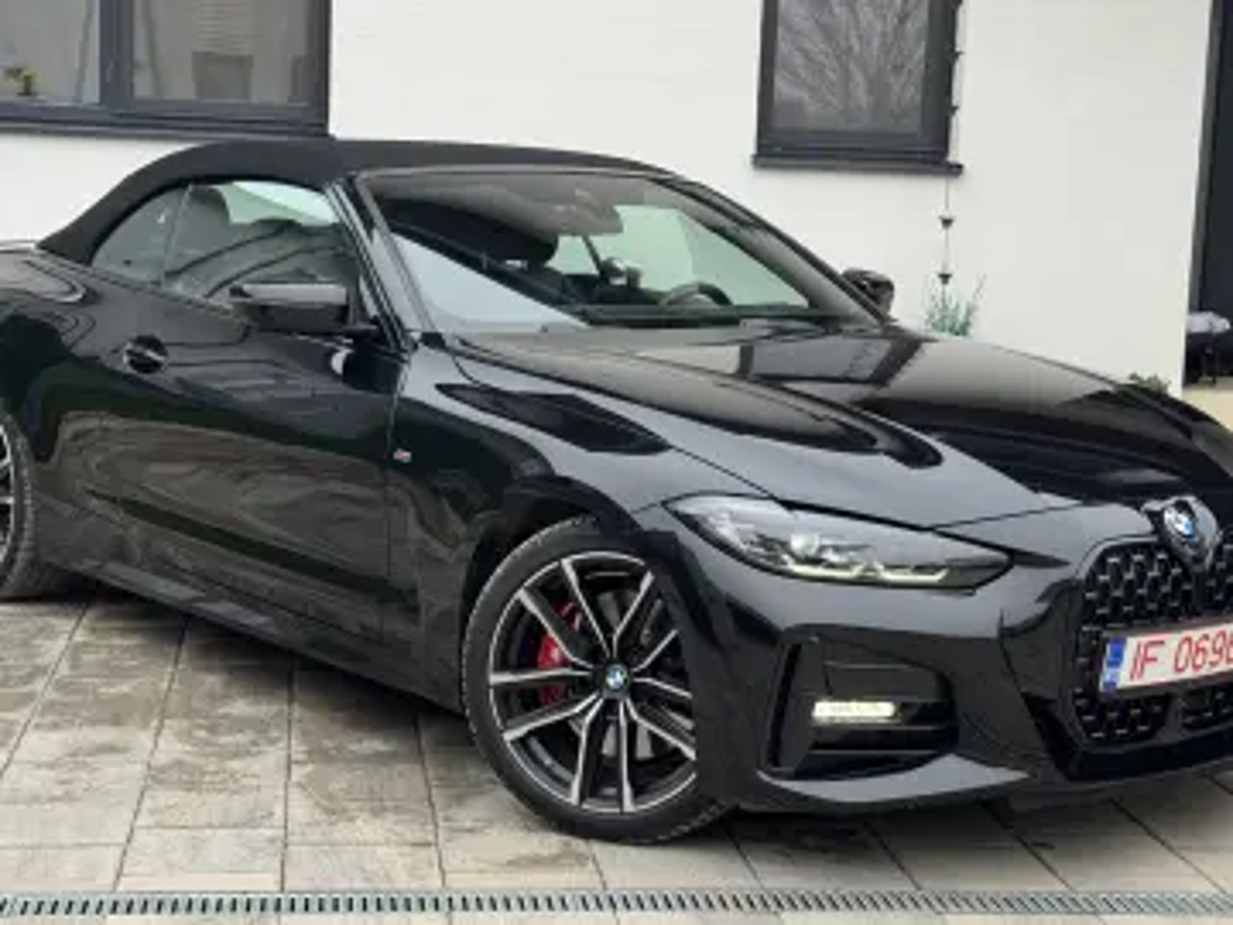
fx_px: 1710
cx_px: 616
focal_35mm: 48
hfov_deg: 39.7
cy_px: 462
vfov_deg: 30.3
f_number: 1.78
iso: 64
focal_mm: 6.76
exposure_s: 1/568
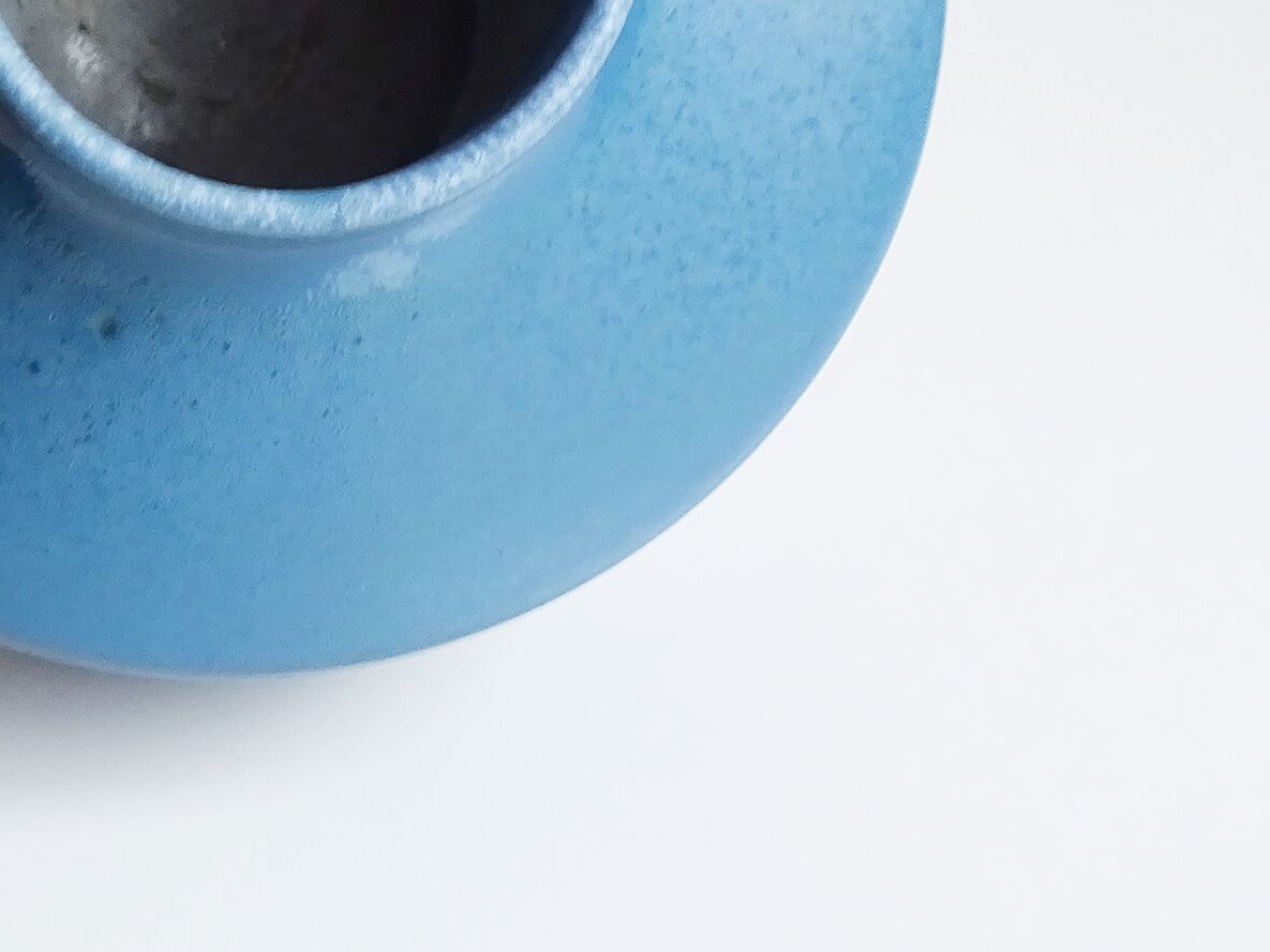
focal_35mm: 54
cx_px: 230
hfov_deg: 34.3
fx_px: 1981
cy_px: 60
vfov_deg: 26.0
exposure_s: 1/30
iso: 250
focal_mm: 4.1
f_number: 3.5
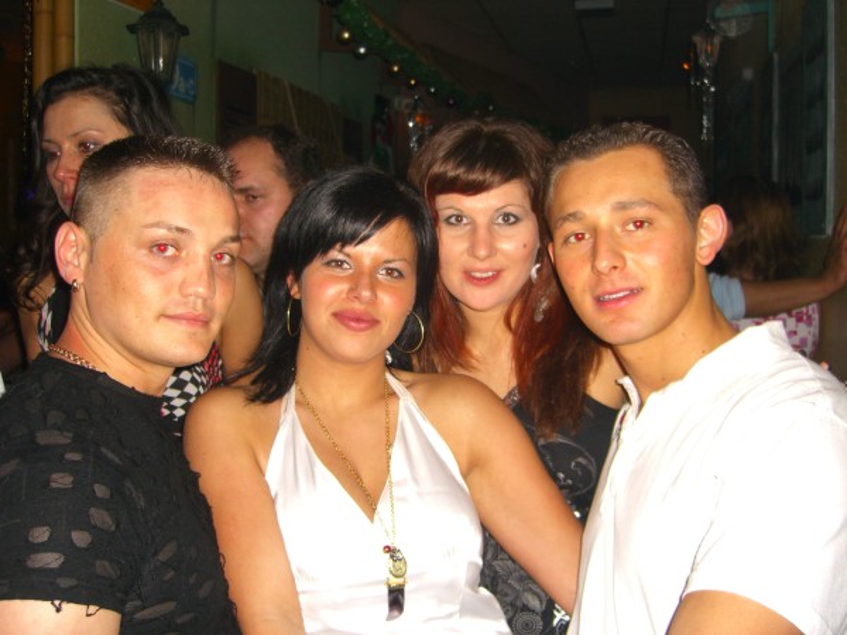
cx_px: 424
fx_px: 930
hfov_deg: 49.0
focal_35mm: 38
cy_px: 318
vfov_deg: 37.7
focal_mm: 7.9
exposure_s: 1/60
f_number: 2.8
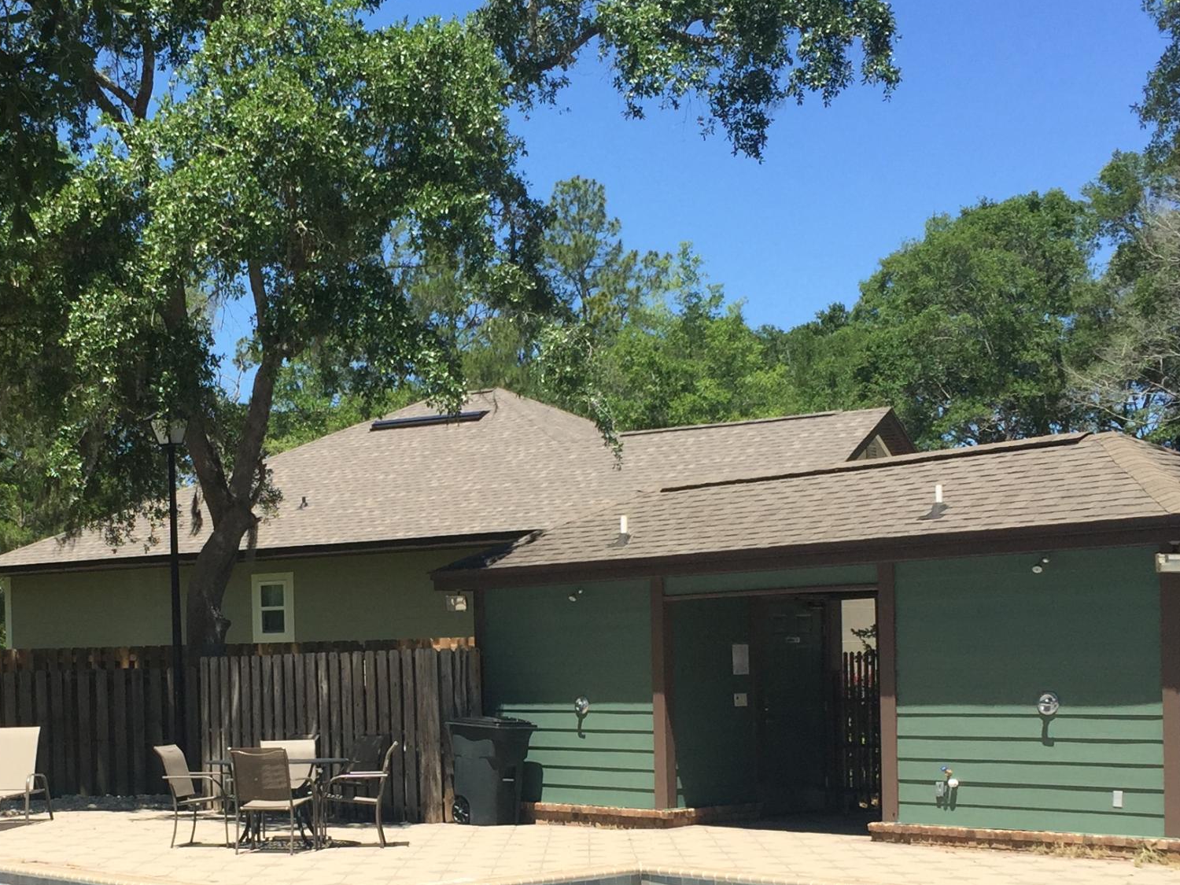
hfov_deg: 32.7
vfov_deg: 24.8
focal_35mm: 58
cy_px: 724
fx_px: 1977
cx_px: 312
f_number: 2.2
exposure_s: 1/1582
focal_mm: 4.15
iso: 32
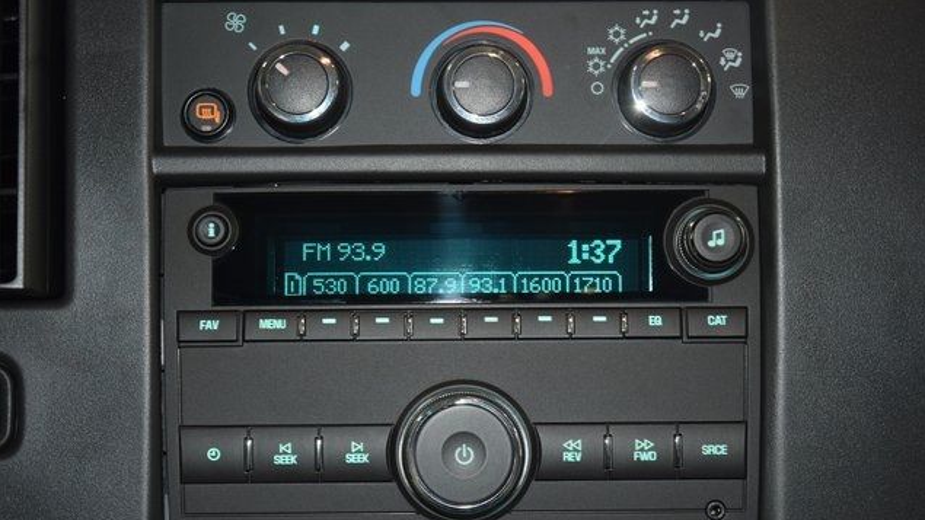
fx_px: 1864
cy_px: 283
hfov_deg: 27.9
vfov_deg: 15.9
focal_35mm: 76
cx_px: 465
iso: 1400
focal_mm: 48
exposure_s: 1/25
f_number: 4.5
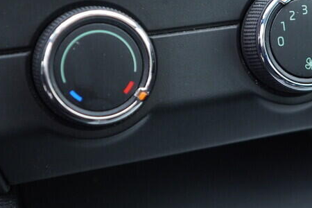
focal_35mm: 82
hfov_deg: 24.5
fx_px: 711
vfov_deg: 16.5
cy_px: 41
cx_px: 239
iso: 400
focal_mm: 24
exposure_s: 1/40
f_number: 2.8
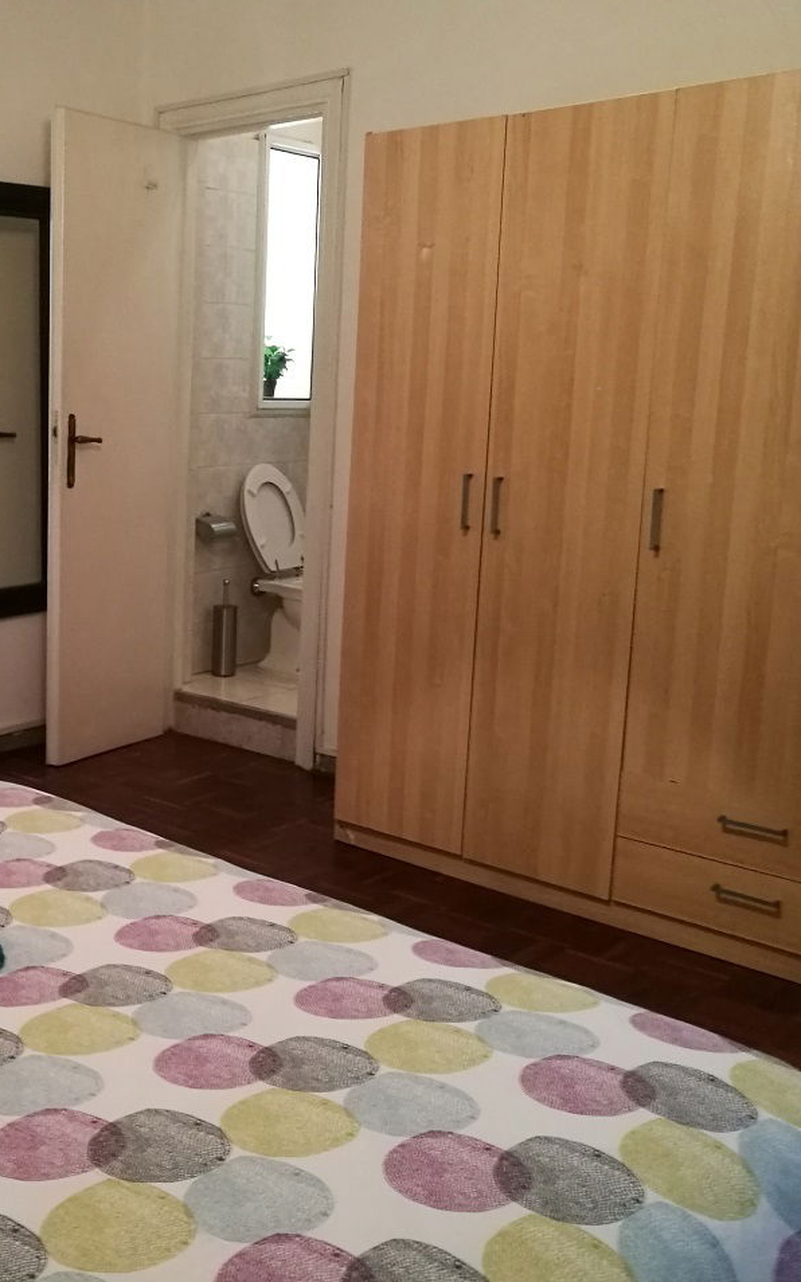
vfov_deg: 50.4
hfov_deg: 31.1
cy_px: 647
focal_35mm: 39
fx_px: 1363
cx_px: 62
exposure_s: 1/25
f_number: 2.2
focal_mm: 4.5
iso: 400
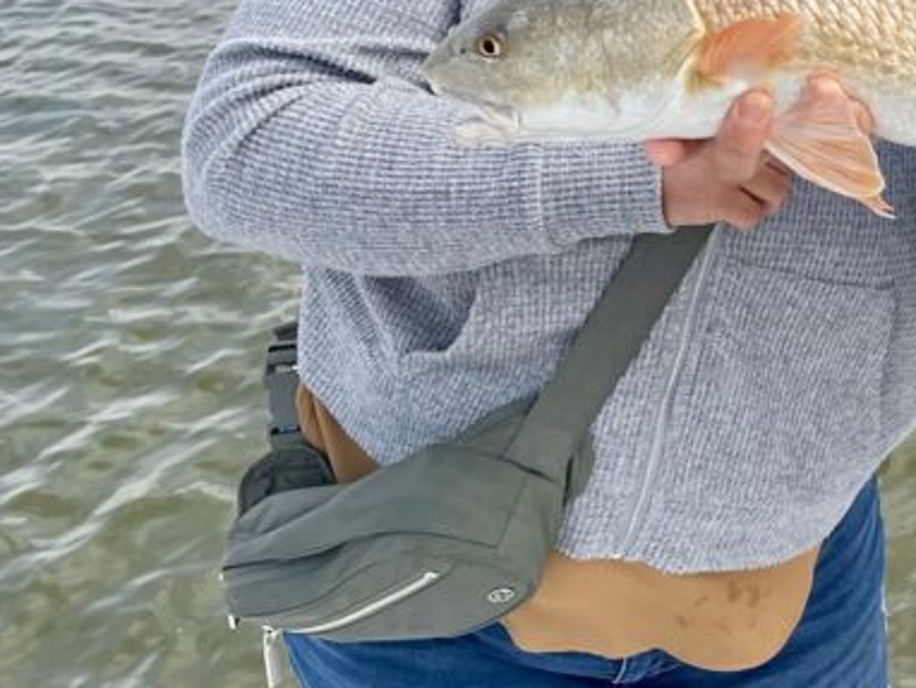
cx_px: 1086
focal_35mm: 67
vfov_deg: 20.5
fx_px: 1774
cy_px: -151
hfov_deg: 26.0
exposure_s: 1/2336
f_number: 1.6
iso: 32
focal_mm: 5.1
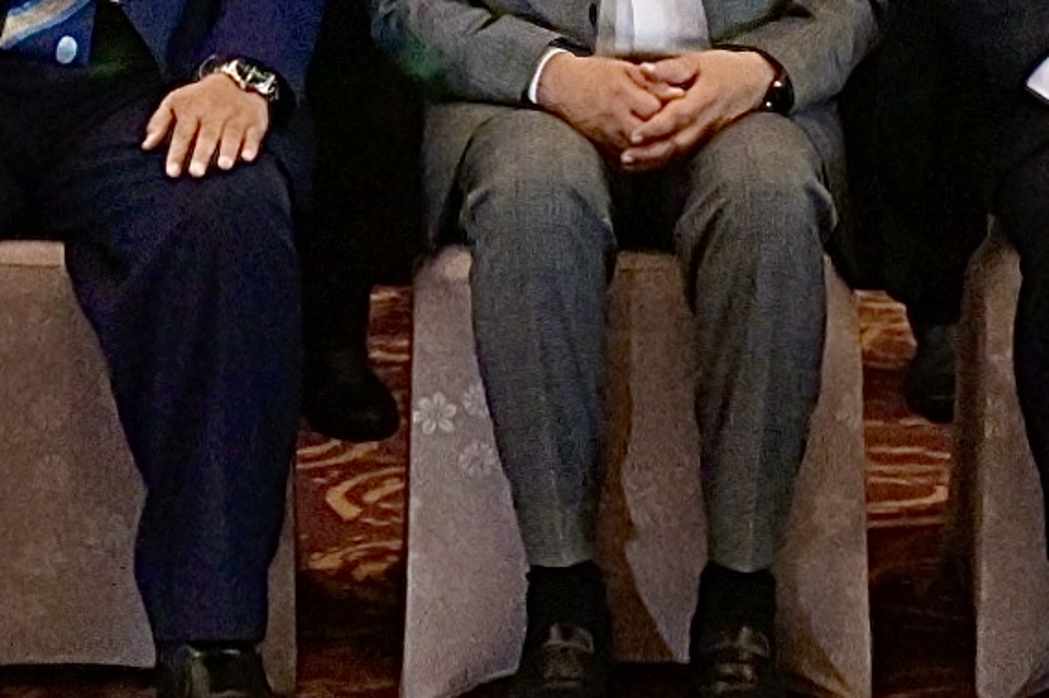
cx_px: 608
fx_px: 5504
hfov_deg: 10.9
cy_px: -832
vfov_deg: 6.9
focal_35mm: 189
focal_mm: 31
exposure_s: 1/100
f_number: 4.5
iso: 4000
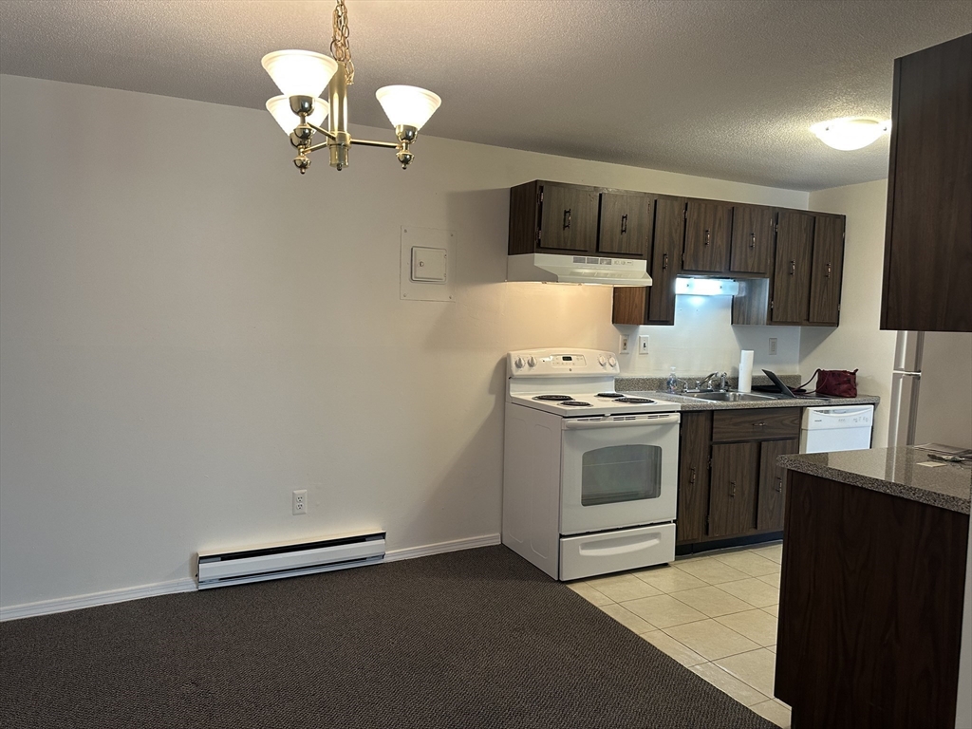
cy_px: 364
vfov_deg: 56.8
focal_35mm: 24
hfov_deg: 71.6
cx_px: 486
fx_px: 674
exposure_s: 1/60
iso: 160
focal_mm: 6.86
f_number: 1.78
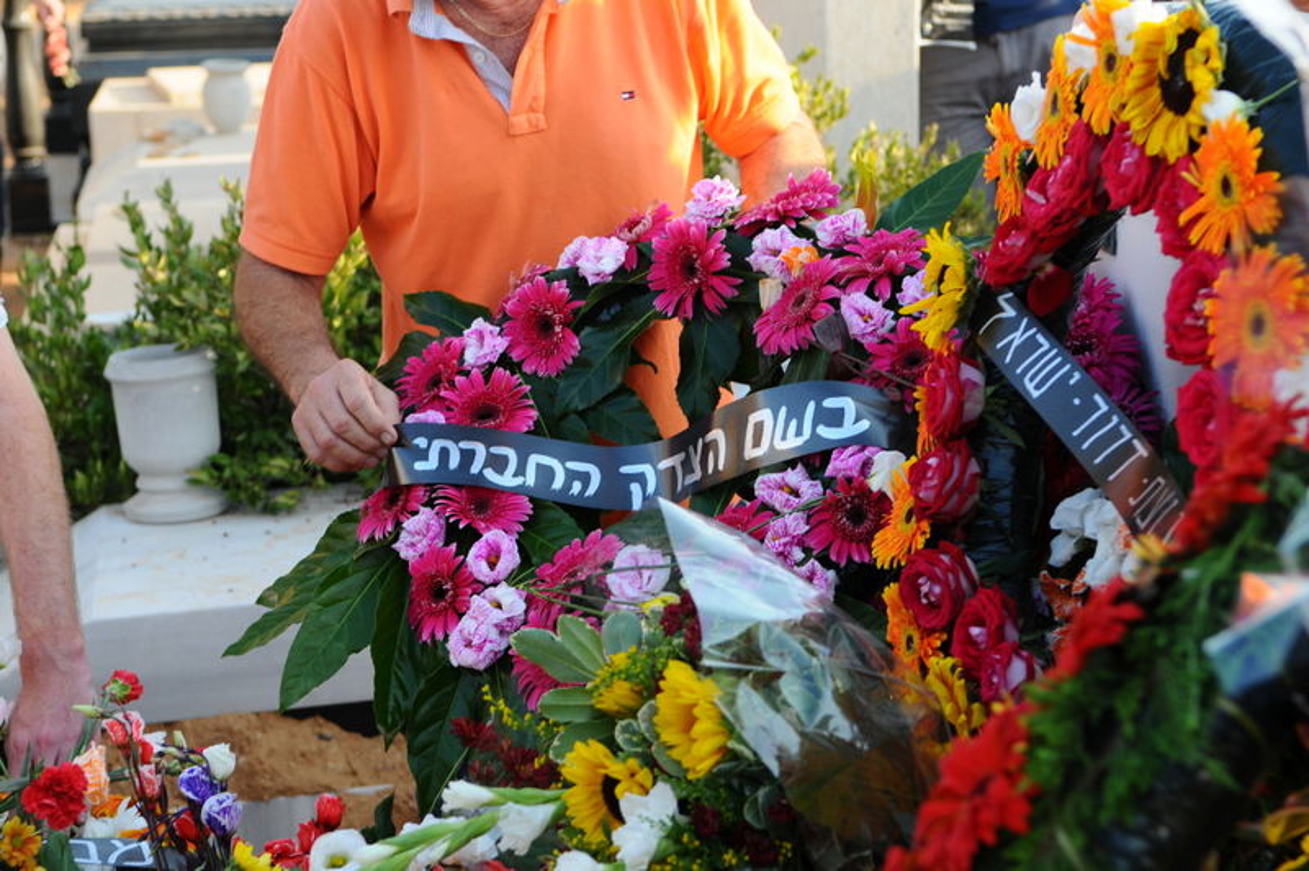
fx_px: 2997
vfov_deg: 16.5
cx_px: 654
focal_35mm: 82
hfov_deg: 24.6
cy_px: 436
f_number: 5
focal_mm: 55
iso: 200
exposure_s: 1/200
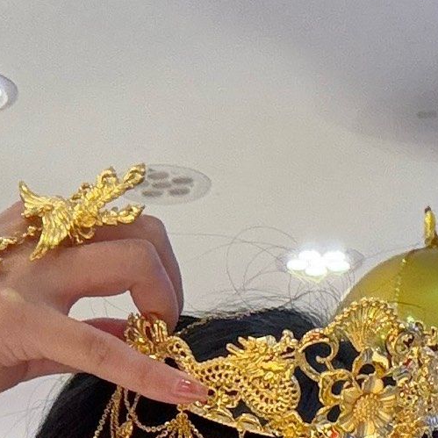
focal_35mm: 145
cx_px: 249
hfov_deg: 12.0
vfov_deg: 10.6
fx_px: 2076
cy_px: 987
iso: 64
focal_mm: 2.69
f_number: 1.9
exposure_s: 1/100
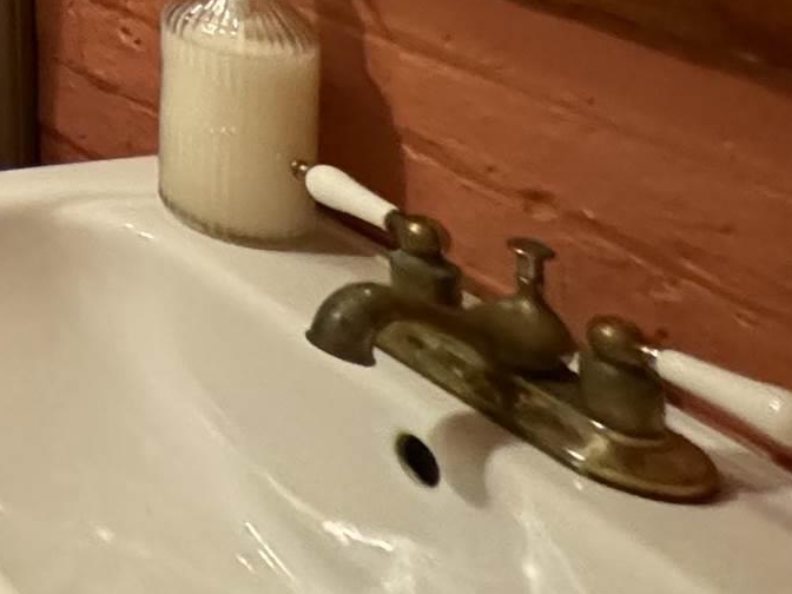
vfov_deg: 18.1
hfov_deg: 18.8
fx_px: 1464
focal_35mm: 64
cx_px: -798
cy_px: -478
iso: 1000
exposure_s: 1/40
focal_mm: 2.22
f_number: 2.2
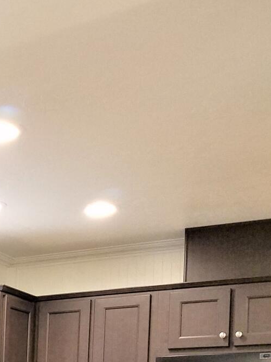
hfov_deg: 17.3
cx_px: -113
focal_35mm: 78
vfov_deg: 22.5
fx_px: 814
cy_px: 463
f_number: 1.7
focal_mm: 4.2
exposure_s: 1/40
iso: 160
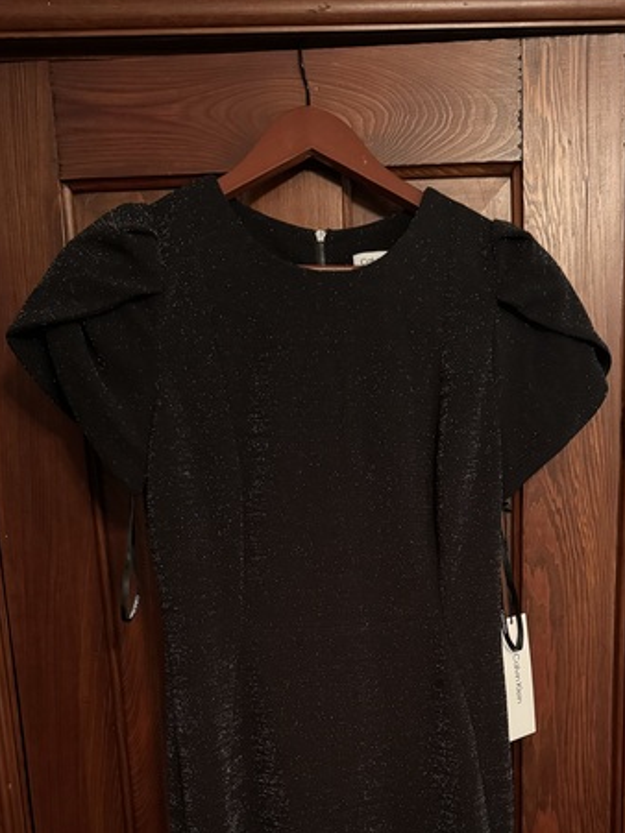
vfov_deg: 45.3
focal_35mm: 39
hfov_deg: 36.7
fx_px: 939
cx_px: 355
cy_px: 675
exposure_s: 1/30
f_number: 1.78
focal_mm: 6.86
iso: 1250
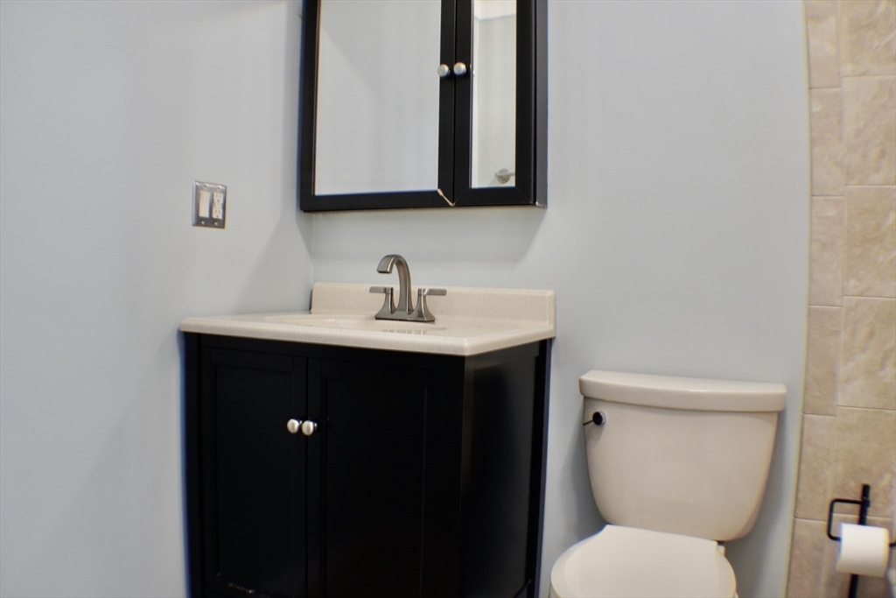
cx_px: 448
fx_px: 933
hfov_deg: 51.3
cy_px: 299
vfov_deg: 35.5
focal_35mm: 38
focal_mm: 25
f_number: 8
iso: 800
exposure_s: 1/6
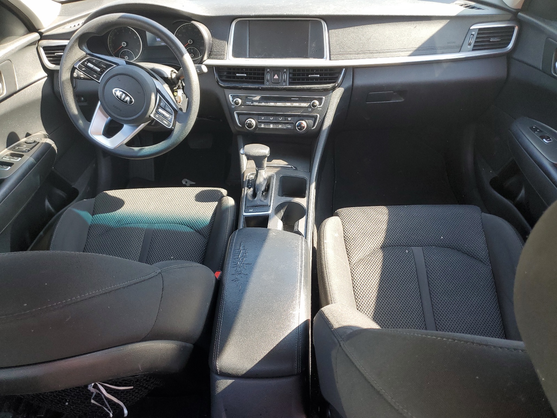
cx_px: 278
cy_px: 209
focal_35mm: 26
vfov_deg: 53.1
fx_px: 418
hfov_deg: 67.3
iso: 50
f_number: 1.5
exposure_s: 1/139
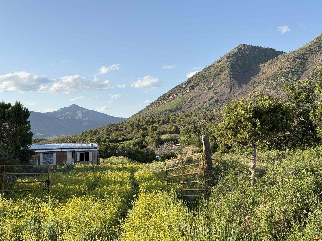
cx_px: 161
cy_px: 120
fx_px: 446
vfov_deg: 30.3
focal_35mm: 48
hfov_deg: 39.7
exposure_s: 1/1429
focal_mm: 6.76
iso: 64
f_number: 1.78
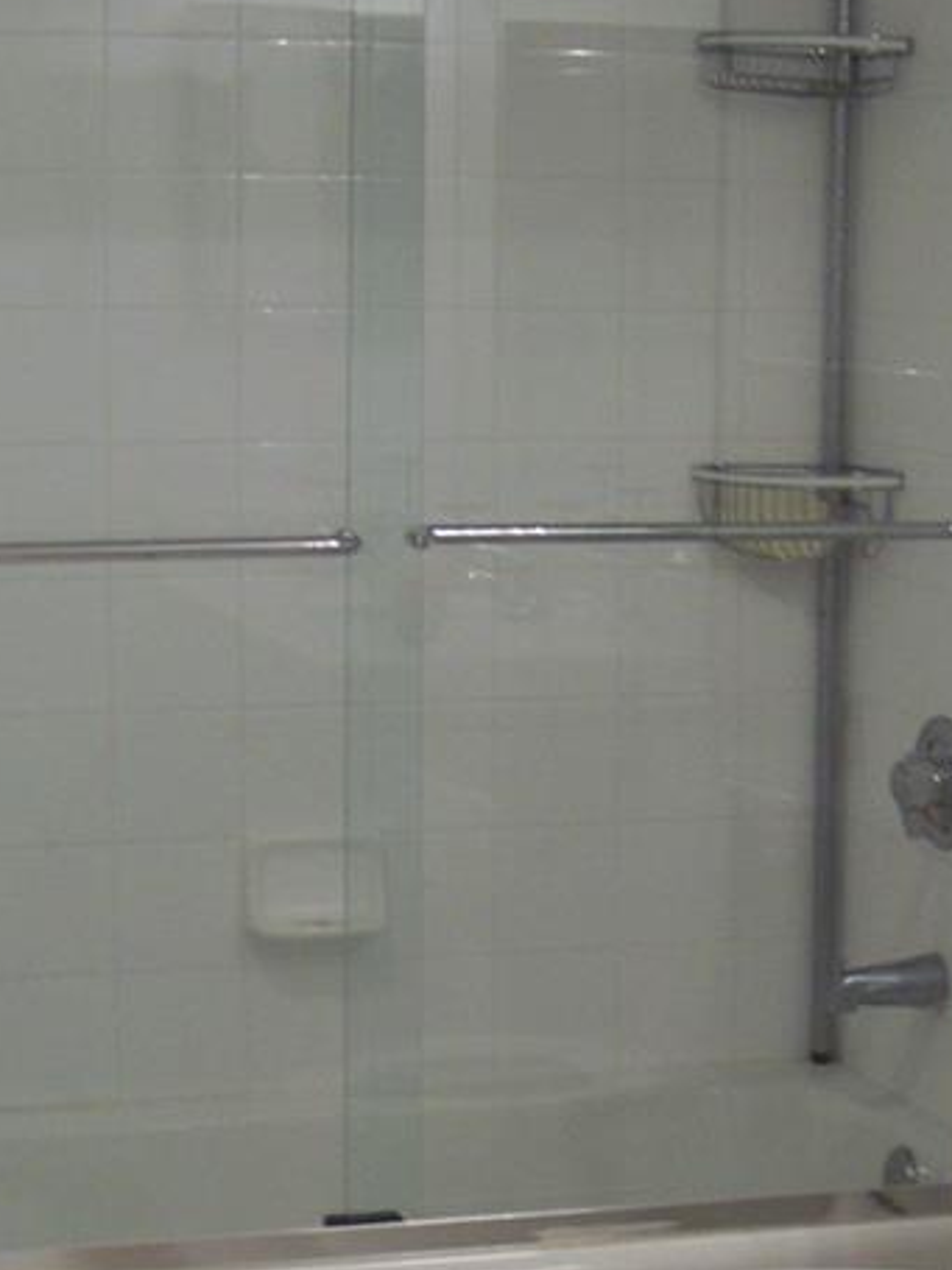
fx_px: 3485
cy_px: 1005
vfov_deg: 20.4
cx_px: 765
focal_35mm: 95
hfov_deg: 15.5
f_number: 2.8
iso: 116
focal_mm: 5.85
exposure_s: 1/30
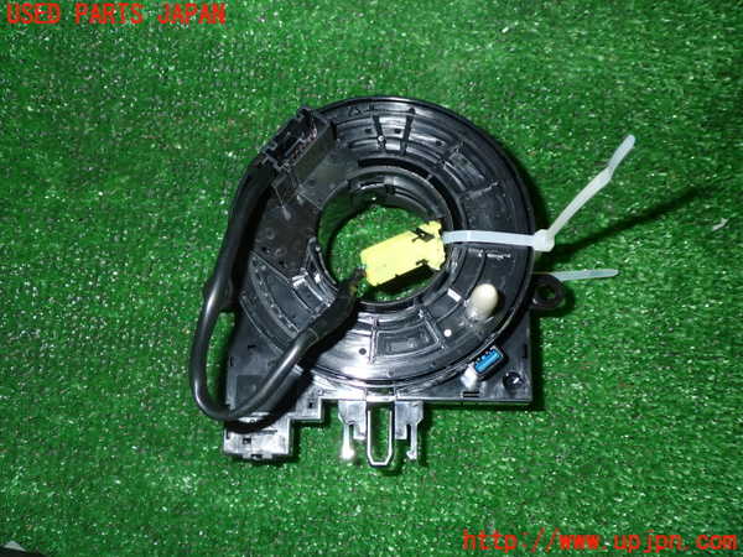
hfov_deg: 51.4
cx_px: 372
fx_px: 773
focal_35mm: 36
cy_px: 278
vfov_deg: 39.7
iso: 400
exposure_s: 1/40
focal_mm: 6.37
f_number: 7.1
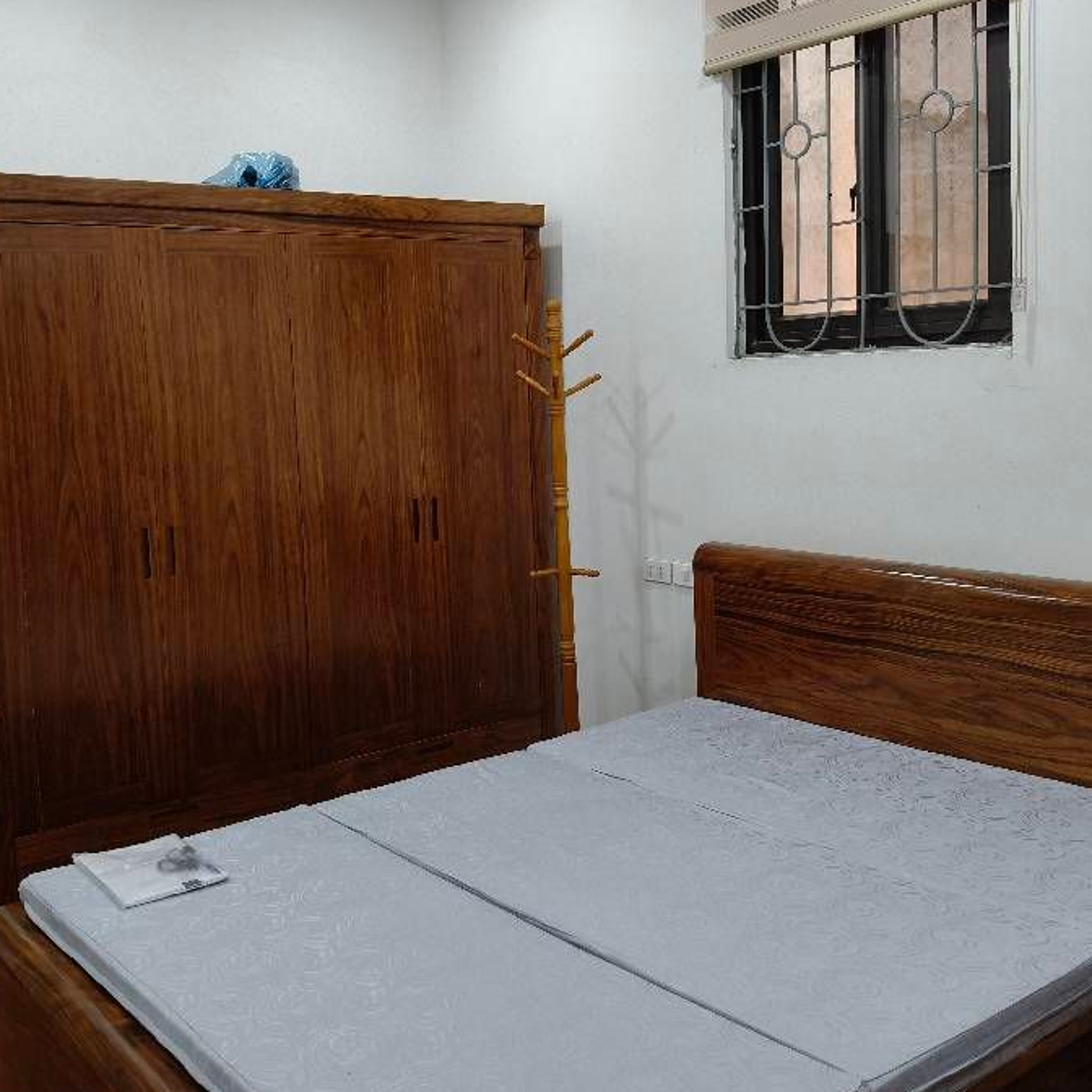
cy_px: 488
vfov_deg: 47.1
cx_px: 473
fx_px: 1249
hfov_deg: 47.1
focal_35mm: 35
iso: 400
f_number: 1.8
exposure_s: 1/50
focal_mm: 4.84
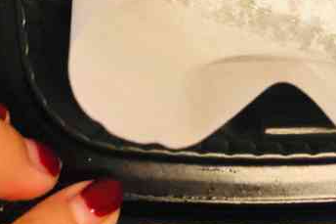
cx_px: 277
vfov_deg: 14.6
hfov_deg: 25.2
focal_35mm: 79
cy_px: -208
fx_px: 737
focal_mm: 4
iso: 100
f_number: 1.8
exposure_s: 1/8
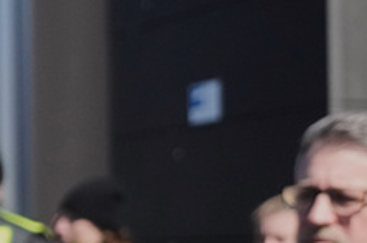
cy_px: 205
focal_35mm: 147
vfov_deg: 9.3
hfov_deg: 12.6
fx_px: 1496
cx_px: -321
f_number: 2.8
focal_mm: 32
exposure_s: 1/20000
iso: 2000
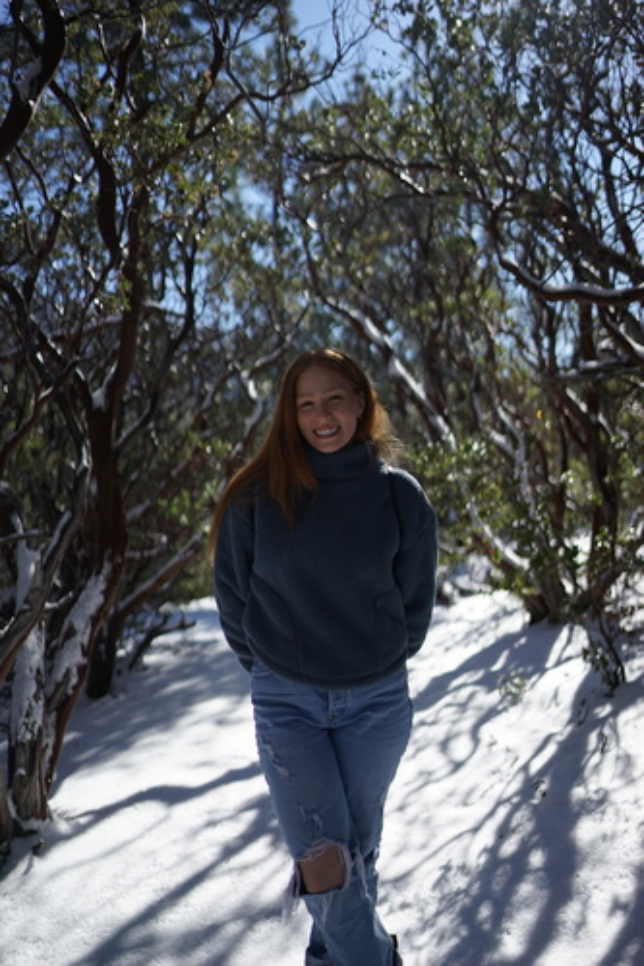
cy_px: 483
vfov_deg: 54.5
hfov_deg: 37.8
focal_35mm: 35
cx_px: 322
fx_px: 940
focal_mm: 35
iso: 100
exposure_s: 1/6400
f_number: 1.4
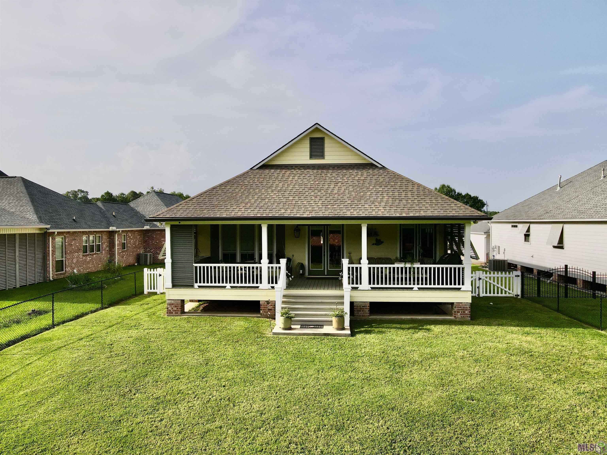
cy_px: 228
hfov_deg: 71.6
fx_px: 421
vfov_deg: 56.8
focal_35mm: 24
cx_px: 304
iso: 110
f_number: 2.8
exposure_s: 1/1000
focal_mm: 4.5
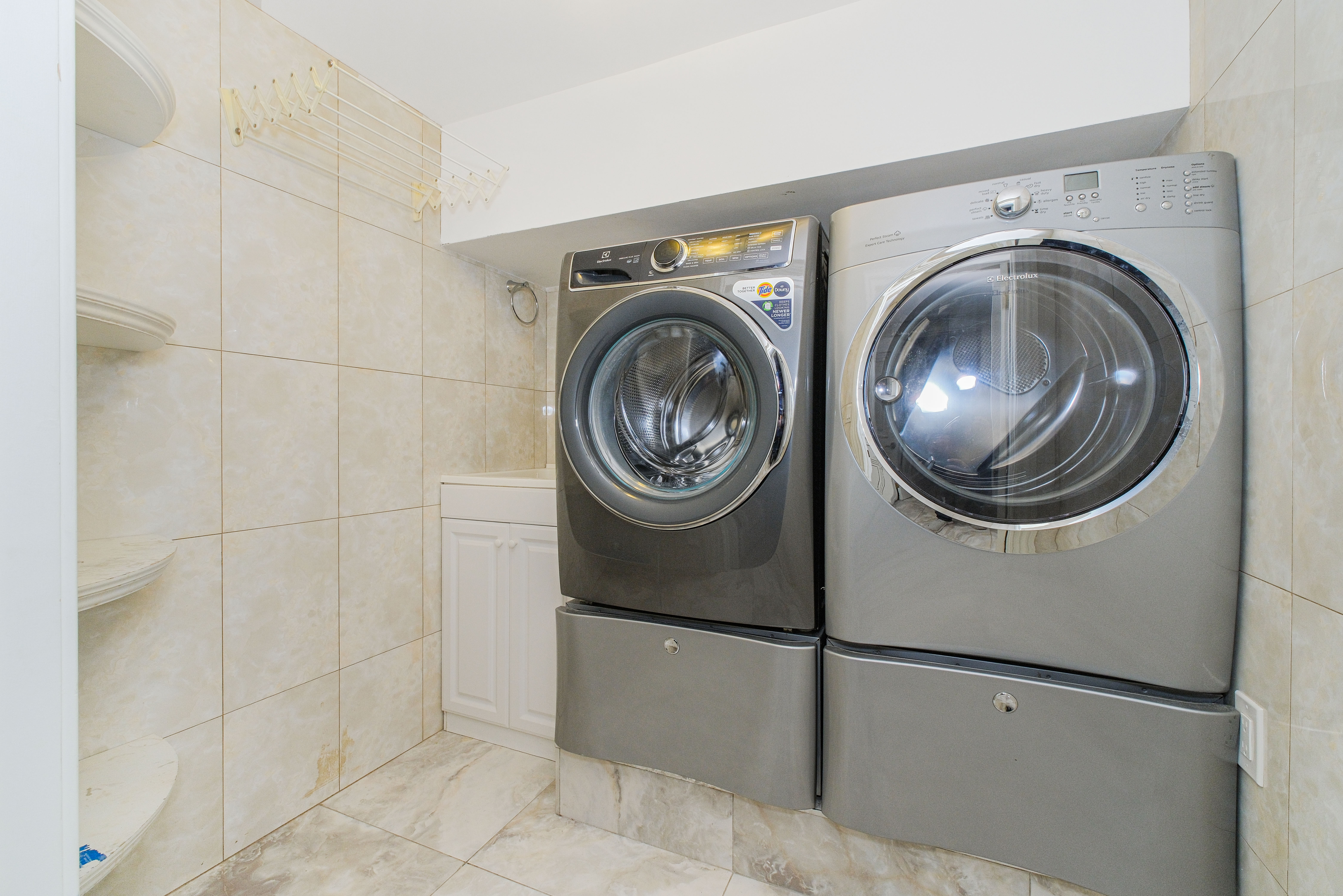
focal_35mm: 15
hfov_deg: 100.4
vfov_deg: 77.3
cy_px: 448
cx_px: 672
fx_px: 560
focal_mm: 10
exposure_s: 1/60
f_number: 8
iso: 640
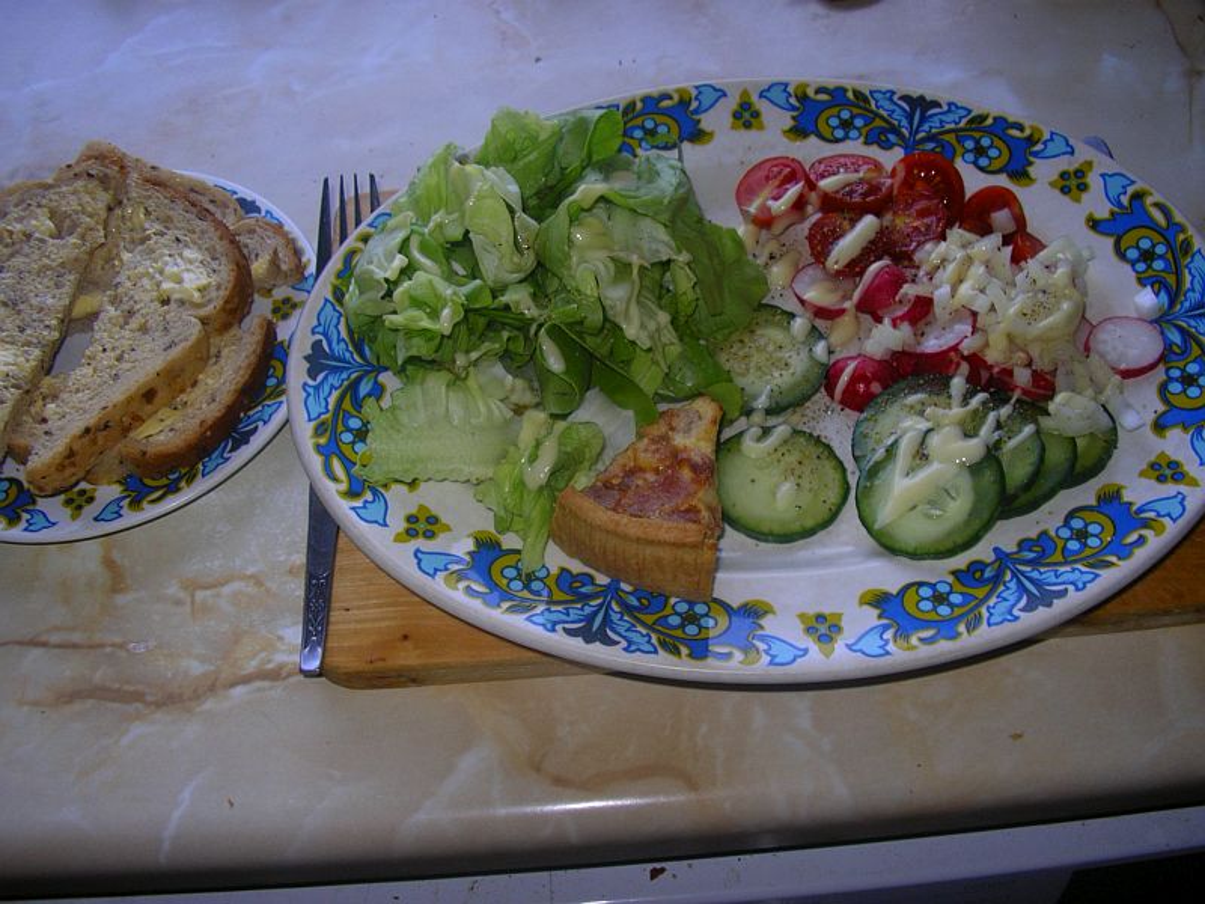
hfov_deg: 49.0
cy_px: 452
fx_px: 1323
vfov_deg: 37.7
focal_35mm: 38
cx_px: 602
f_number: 2.9
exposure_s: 1/60
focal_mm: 5.8
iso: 50
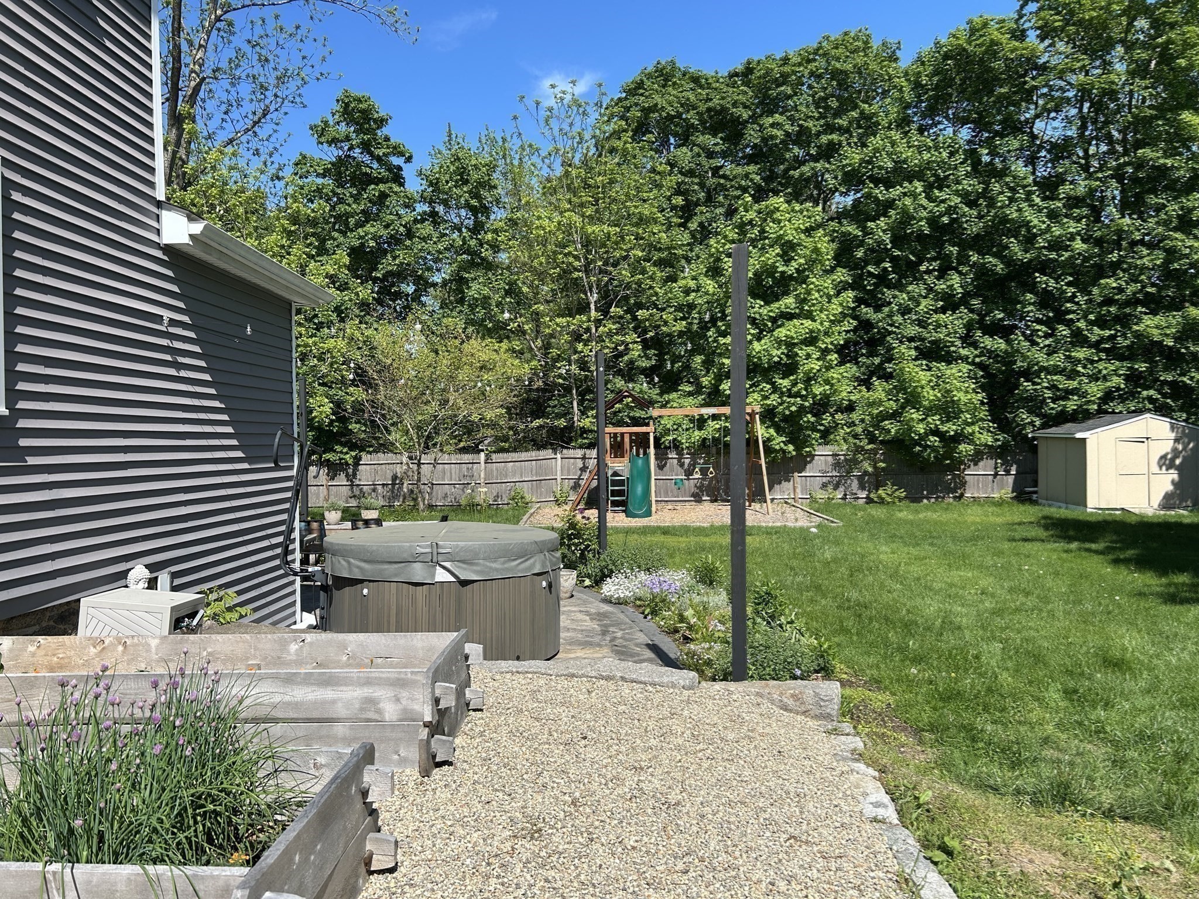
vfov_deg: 53.1
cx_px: 600
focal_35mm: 26
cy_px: 450
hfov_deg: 67.3
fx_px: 901
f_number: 1.5
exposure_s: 1/2915
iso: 50
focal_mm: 5.7
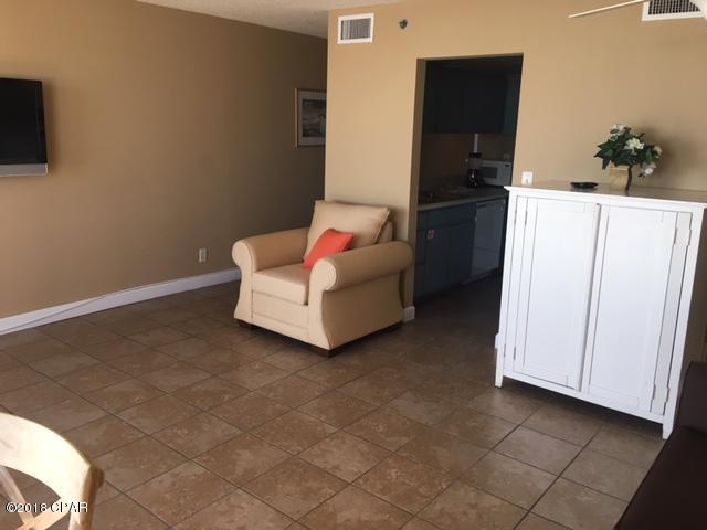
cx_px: 354
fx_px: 592
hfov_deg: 61.7
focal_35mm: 29
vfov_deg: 48.2
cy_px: 265
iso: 25
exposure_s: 1/40
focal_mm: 4.15
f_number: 2.2
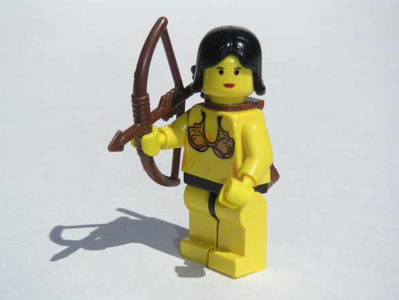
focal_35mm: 113
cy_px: 150
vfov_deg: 13.1
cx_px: 199
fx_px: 1303
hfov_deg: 17.4
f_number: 8
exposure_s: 1/1000
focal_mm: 17.1
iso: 160
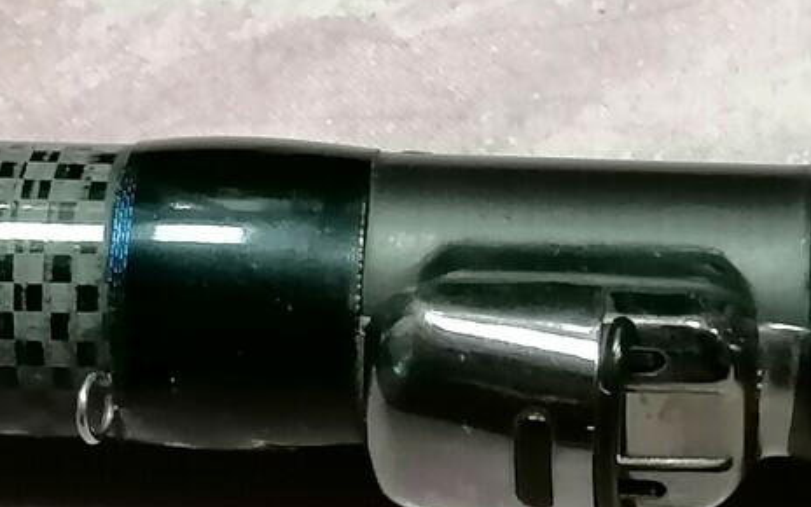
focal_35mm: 158
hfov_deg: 13.0
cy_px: 441
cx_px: 867
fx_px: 3492
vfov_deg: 8.3
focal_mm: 4.75
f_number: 1.8
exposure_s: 1/33.3
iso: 320
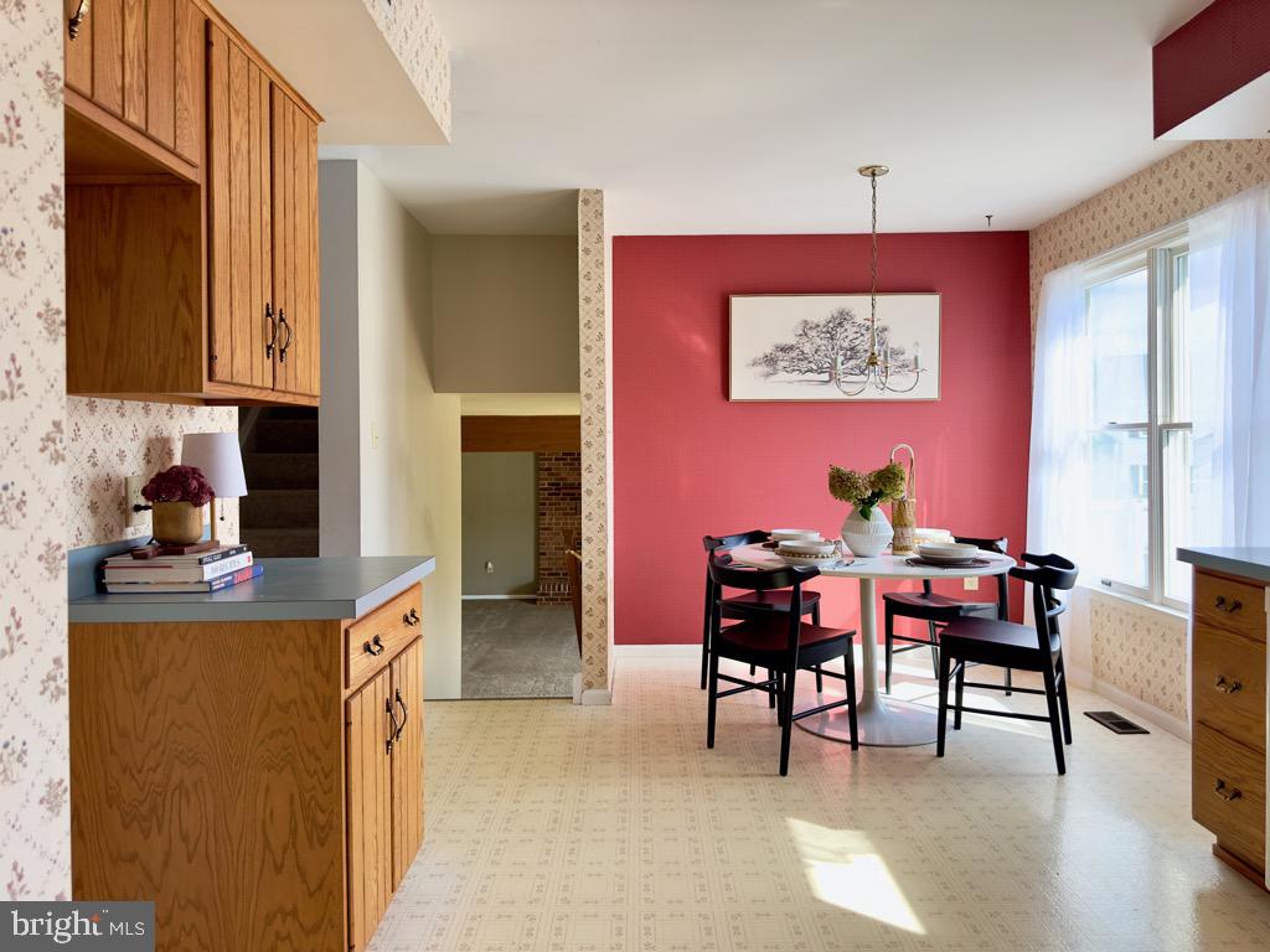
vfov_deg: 56.8
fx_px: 881
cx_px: 635
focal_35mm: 24
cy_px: 476
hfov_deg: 71.6
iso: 80
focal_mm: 6.86
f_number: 1.78
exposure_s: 1/257
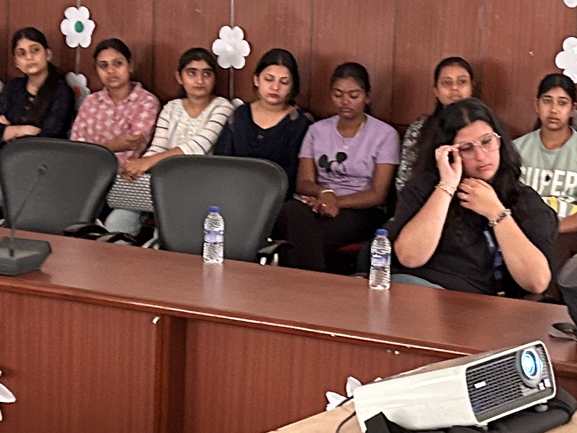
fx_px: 1884
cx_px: 454
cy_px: 183
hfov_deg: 17.3
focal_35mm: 113
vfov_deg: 13.1
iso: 250
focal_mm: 5.7
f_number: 1.5
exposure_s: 1/60
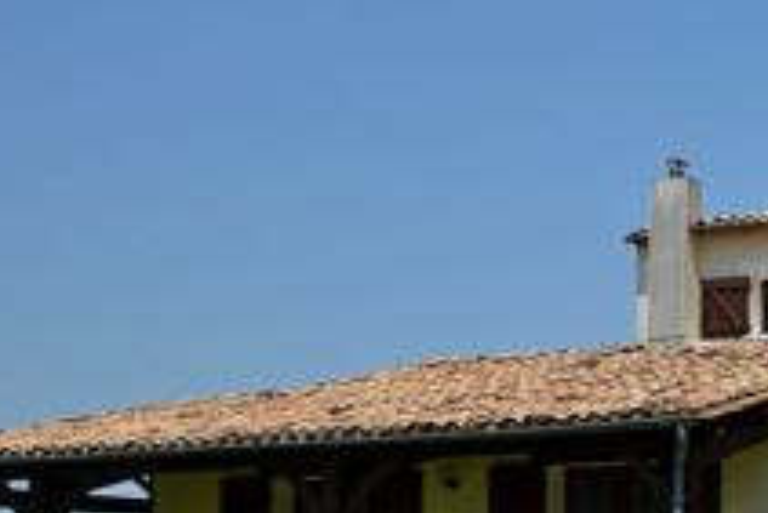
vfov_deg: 16.9
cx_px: 948
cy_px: 437
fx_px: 1708
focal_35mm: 80
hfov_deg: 23.0
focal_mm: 16
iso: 100
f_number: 9
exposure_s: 1/320
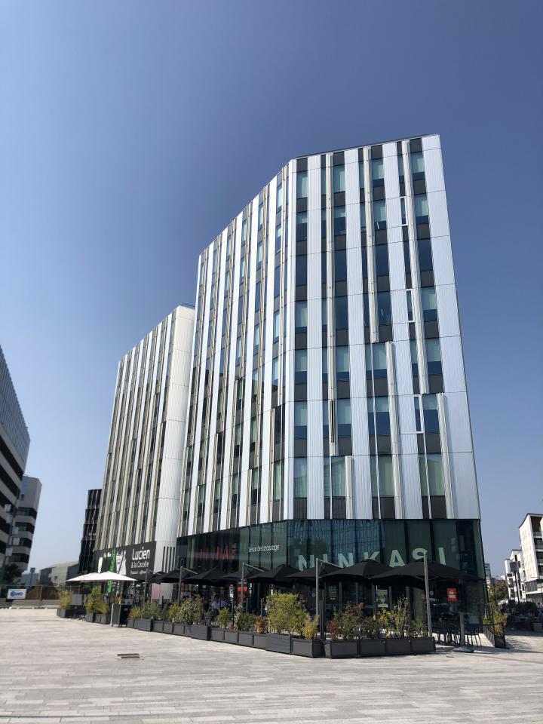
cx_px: 272
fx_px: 586
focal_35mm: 28
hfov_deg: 49.7
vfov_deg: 63.4
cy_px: 362
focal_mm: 3.99
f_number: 1.8
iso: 25
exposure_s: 1/4000
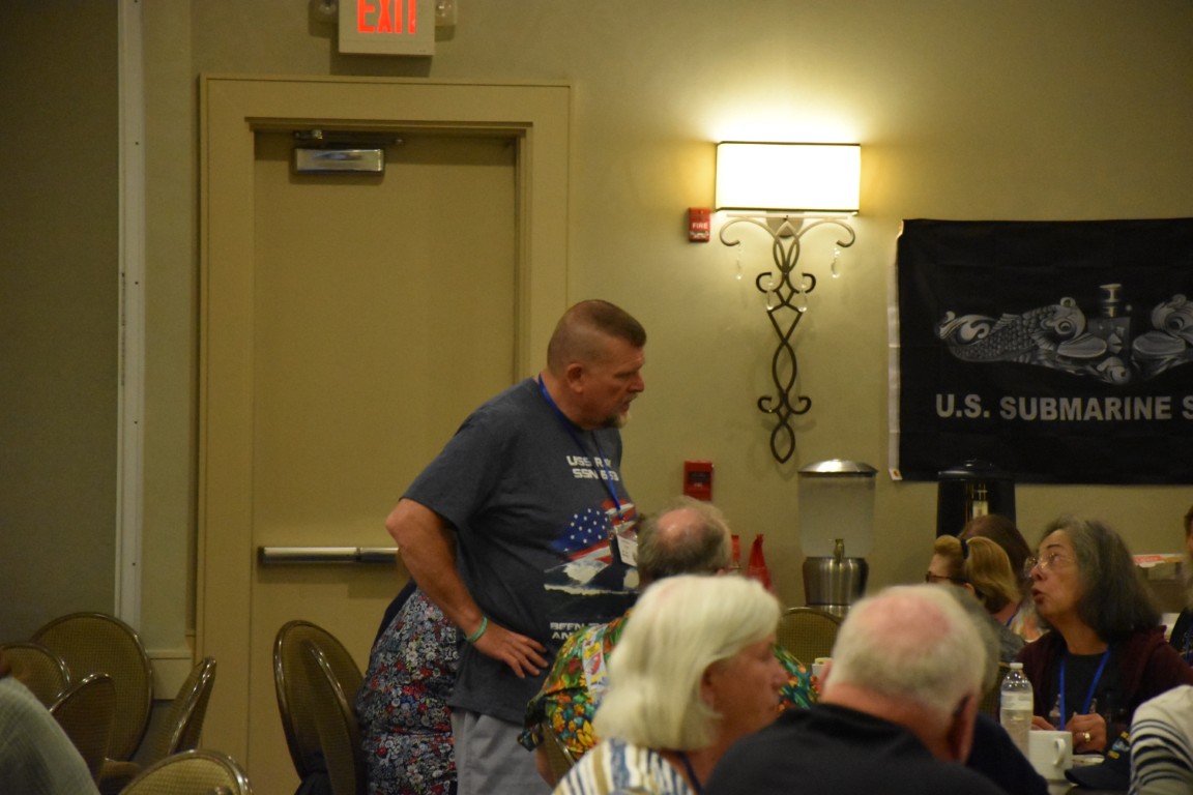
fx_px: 5219
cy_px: 398
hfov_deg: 13.0
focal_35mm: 158
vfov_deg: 8.7
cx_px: 596
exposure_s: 1/125
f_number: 5.6
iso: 6400
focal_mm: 105
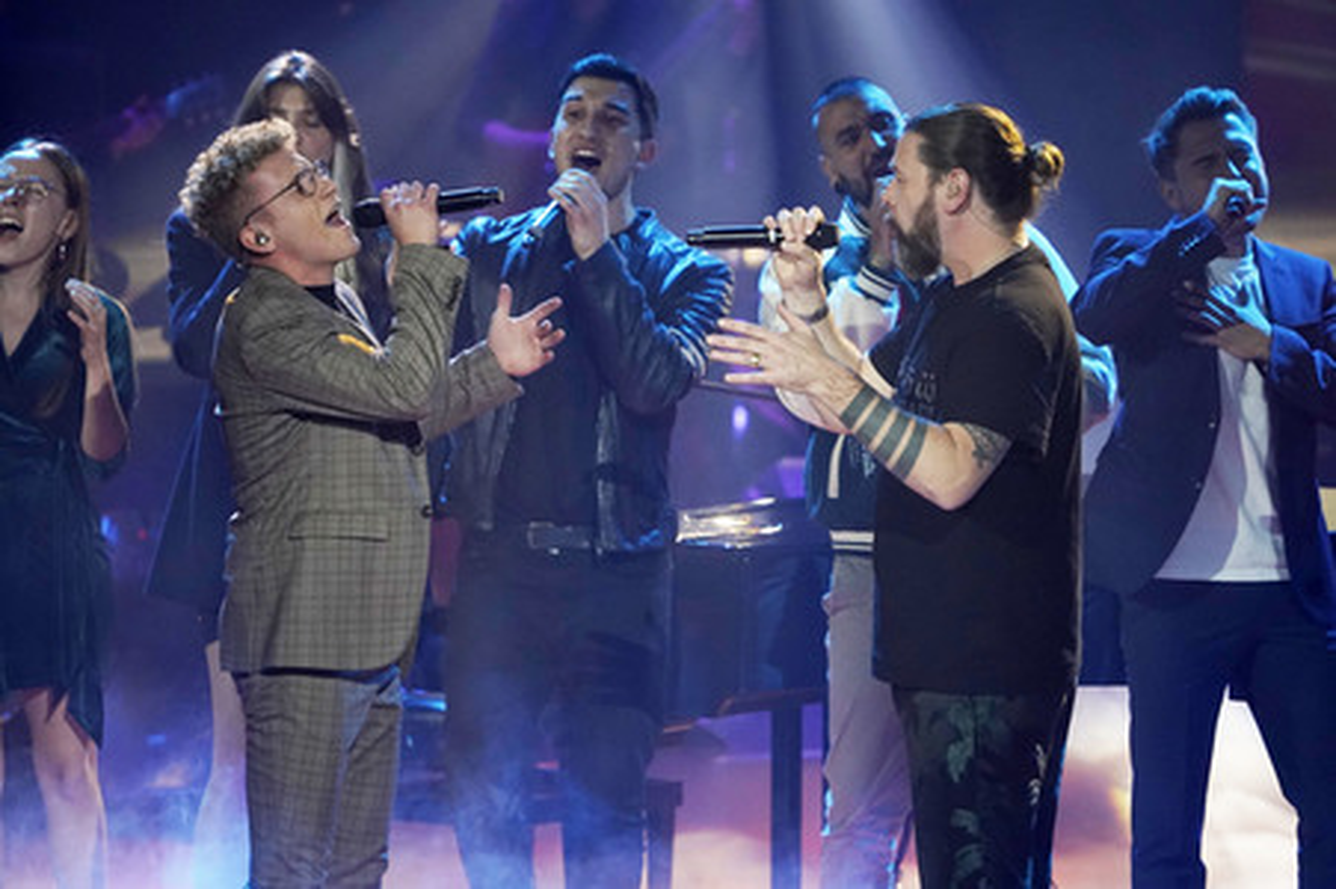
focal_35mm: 362
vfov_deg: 3.8
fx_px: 13424
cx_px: 668
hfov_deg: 5.7
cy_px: 444
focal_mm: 362
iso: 4000
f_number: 6.3
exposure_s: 1/200
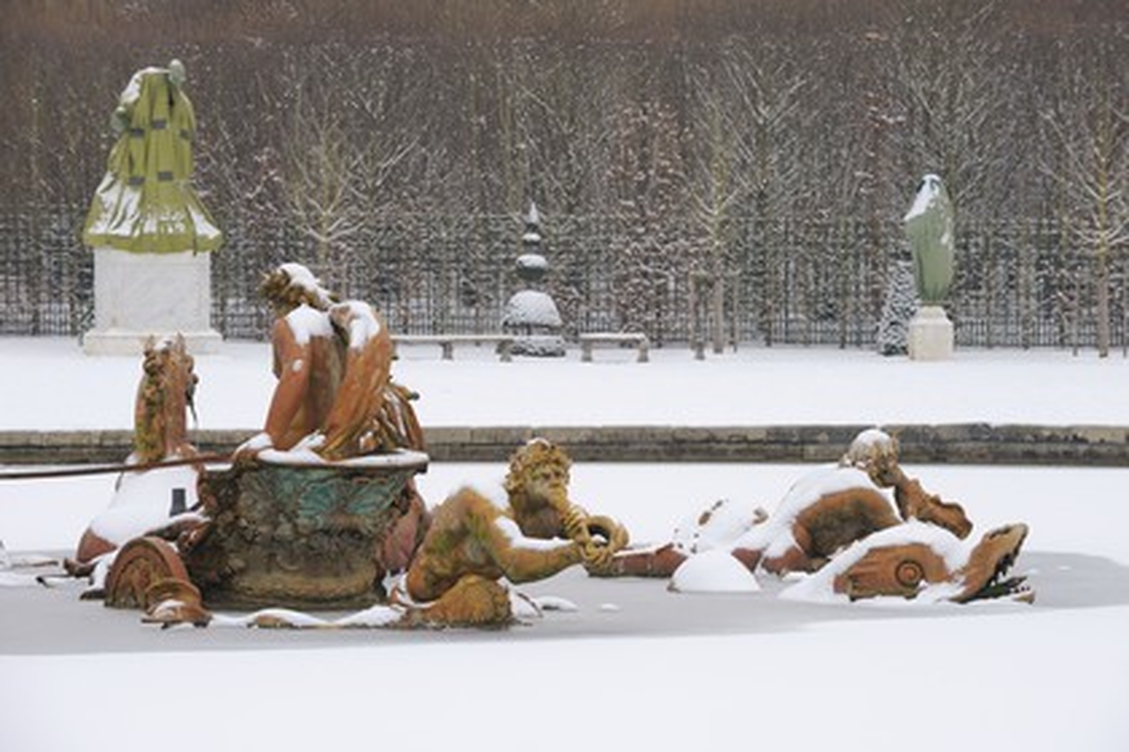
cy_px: 376
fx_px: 5488
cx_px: 564
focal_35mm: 175
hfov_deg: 11.7
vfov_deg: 7.8
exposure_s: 1/160
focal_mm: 175
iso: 400
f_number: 9
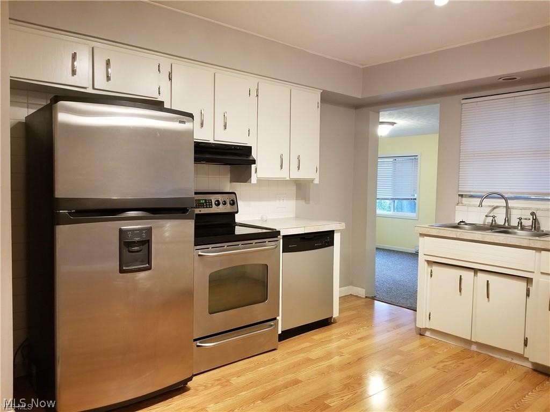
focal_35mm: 26
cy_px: 206
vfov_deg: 53.1
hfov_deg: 67.3
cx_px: 275
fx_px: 413
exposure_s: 1/30
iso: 250
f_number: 1.7
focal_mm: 4.25
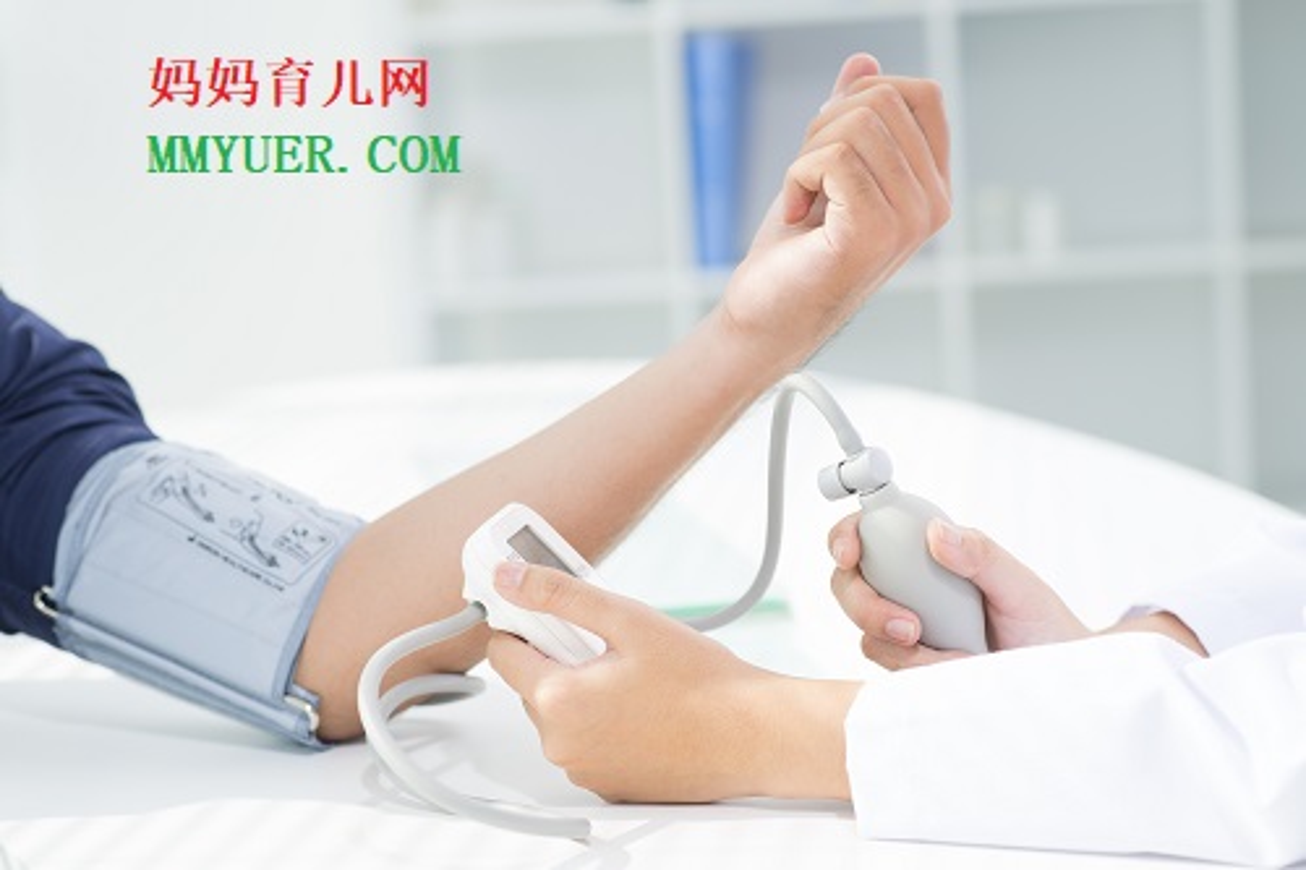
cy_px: 435
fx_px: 3082
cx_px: 653
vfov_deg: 16.1
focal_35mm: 85
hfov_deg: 23.9
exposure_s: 1/160
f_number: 4.5
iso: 100
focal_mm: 85
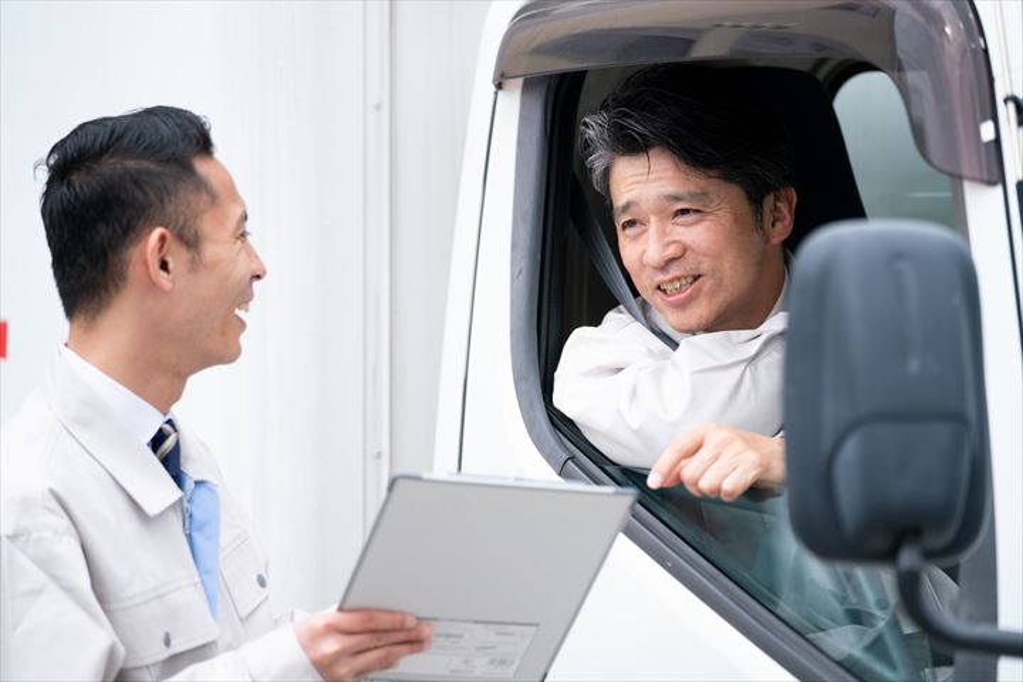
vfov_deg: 10.0
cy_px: 341
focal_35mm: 137
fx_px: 3893
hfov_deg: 15.0
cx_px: 512
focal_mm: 137
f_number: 2.8
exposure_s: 1/2000
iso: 250
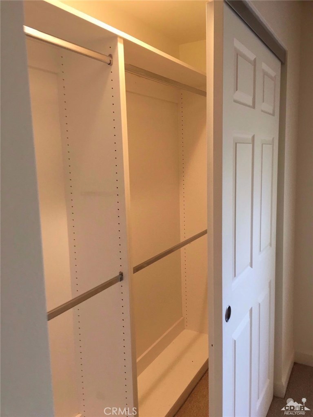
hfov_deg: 48.2
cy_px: 208
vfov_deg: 61.7
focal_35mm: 29
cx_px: 156
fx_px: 350
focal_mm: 4.15
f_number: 2.2
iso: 32
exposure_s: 1/17
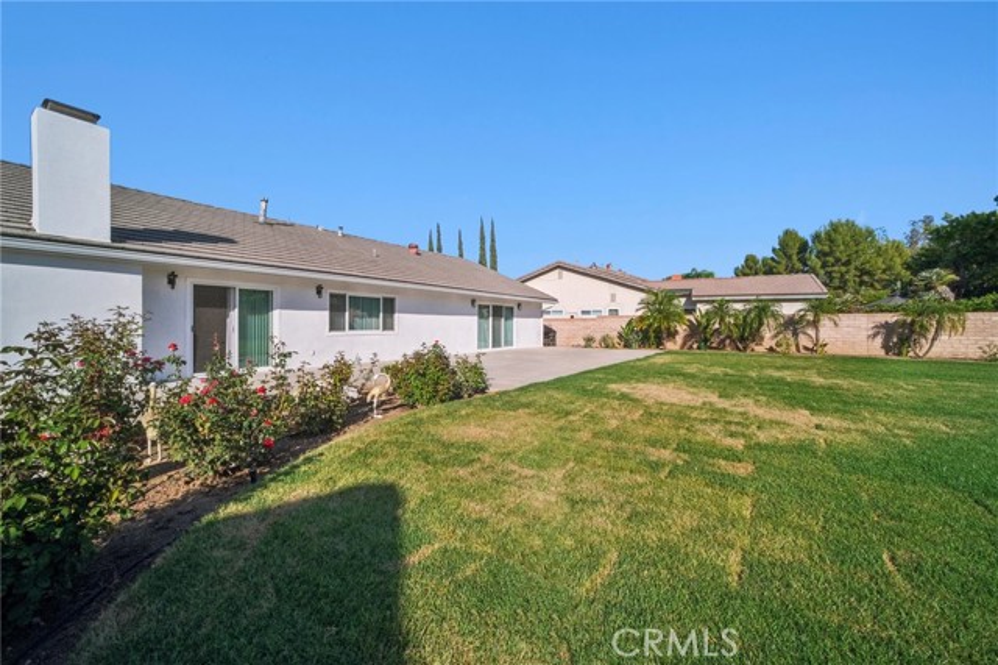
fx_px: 388
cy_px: 332
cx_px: 499
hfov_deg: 104.3
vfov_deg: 81.1
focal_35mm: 14
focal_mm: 9
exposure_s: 1/160
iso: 160
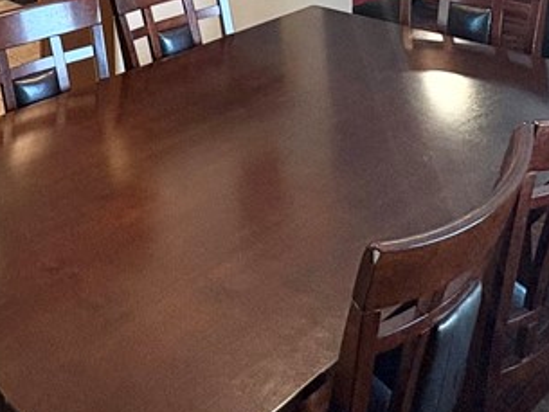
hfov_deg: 38.8
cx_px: 106
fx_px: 746
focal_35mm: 47
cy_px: -139
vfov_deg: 25.9
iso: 250
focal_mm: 2.22
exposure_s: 1/60
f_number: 2.2
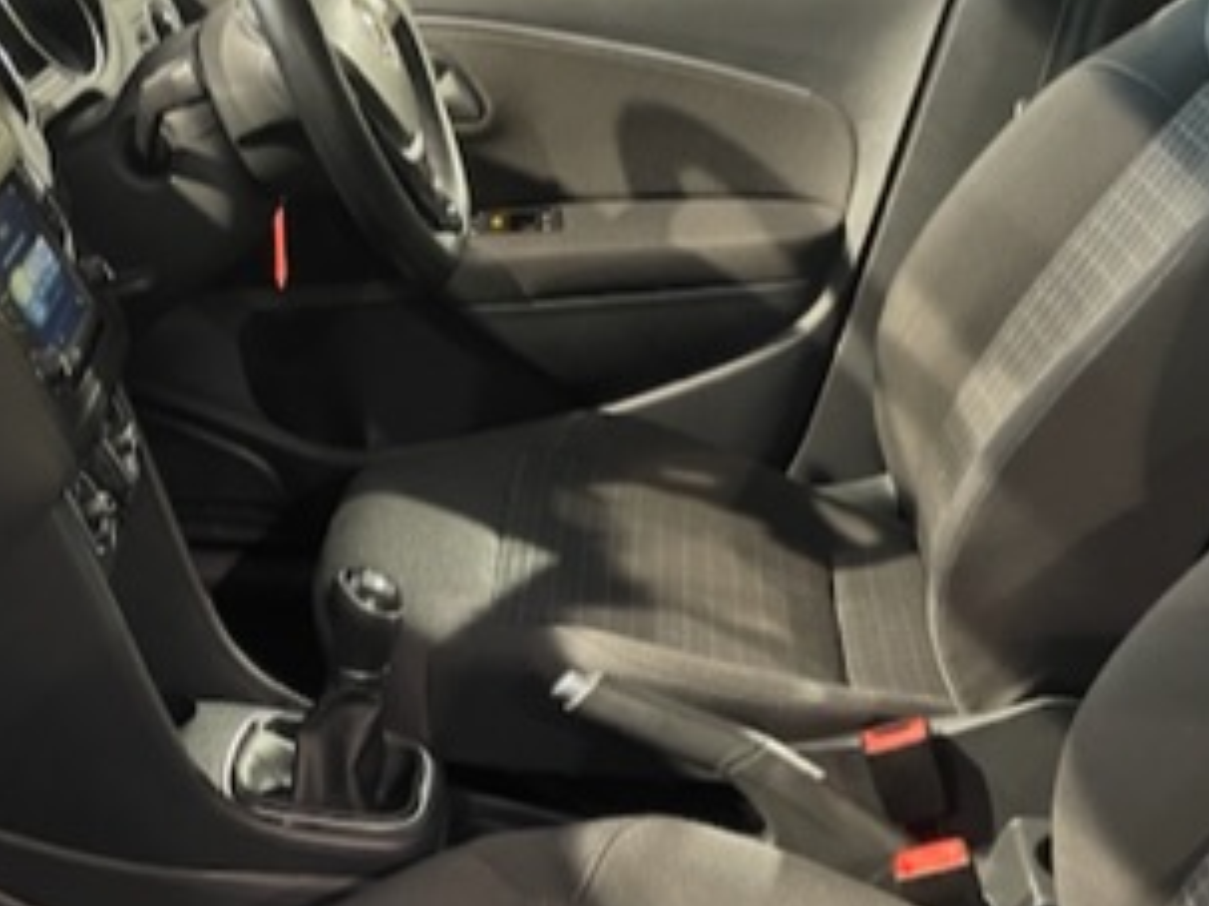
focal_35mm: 55
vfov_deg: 25.9
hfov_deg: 34.8
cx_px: 491
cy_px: 758
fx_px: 1920
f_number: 1.6
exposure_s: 1/25
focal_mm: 4.2
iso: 640
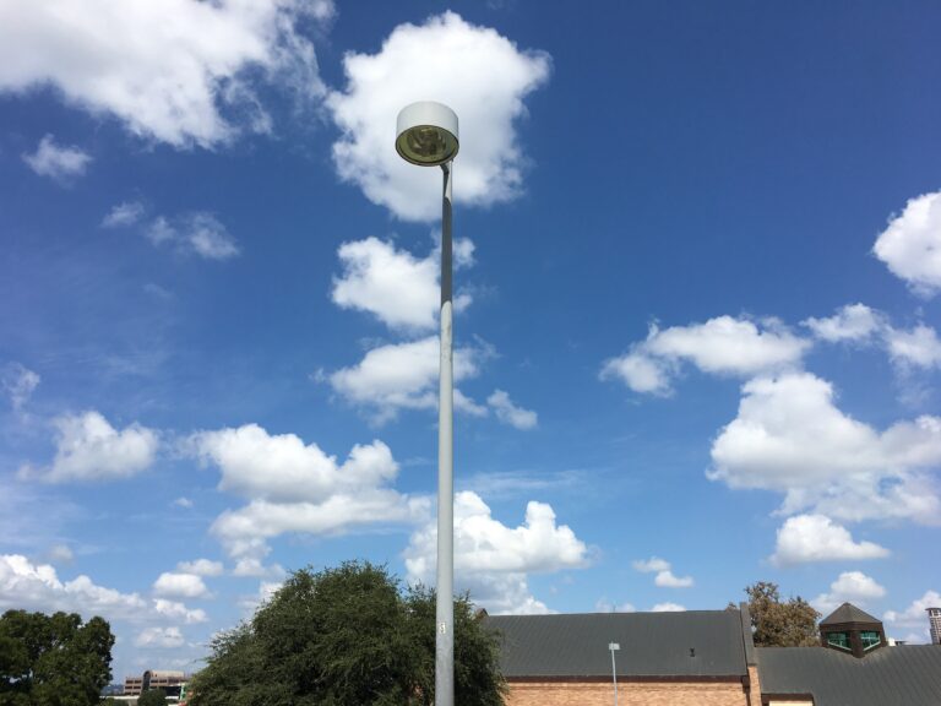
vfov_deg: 48.2
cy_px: 353
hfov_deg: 61.7
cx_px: 470
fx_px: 788
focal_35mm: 29
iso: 25
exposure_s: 1/2849
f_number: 2.2
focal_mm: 4.15
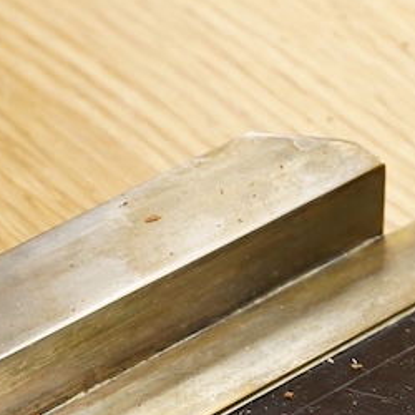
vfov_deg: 10.1
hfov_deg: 10.1
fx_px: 2333
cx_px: 112
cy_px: 405
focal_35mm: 172
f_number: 8
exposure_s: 1/100
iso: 2500
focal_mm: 30
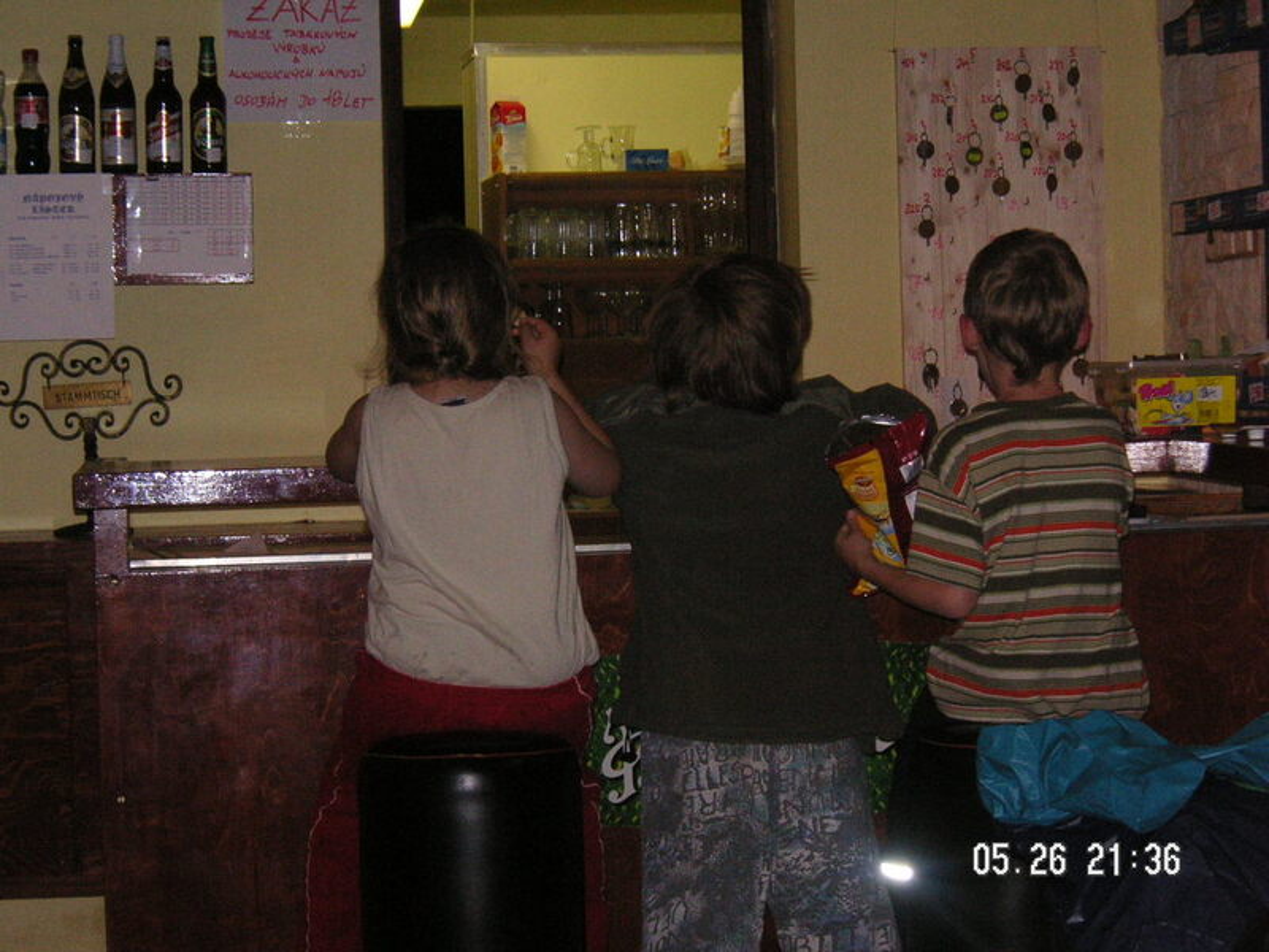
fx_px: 3006
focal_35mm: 82
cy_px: 476
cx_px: 634
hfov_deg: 23.8
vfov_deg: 18.0
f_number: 4.6
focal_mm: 13.6
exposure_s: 1/90
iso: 160
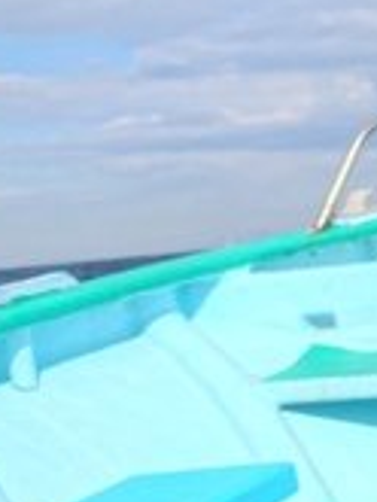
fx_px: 1291
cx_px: 882
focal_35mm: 89
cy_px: 204
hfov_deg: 13.0
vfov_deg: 22.0
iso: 50
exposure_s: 1/1591
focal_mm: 5.6
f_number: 1.9
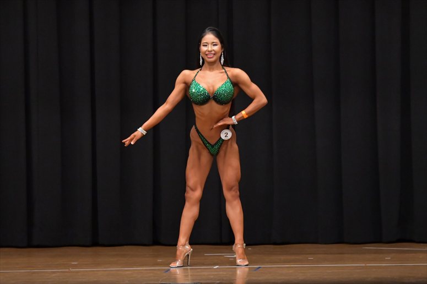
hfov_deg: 8.1
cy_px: 142
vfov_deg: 5.4
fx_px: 3023
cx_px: 214
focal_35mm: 255
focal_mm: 170
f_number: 5.6
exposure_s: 1/400
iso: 6400
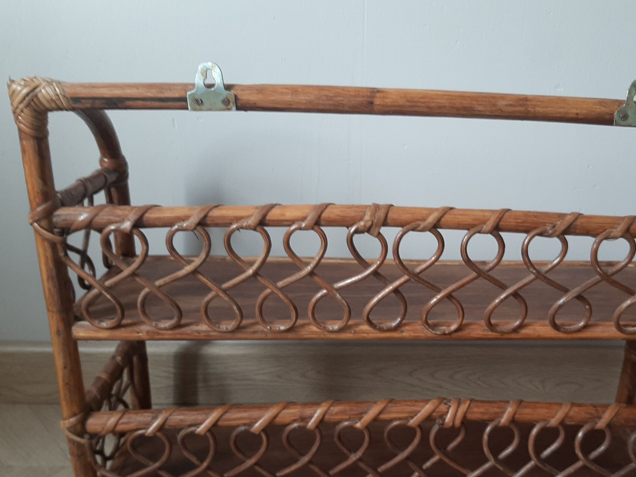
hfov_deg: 51.9
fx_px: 643
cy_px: 278
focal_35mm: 35
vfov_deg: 40.6
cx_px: 408
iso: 64
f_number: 1.7
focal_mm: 3.93
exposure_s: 1/50
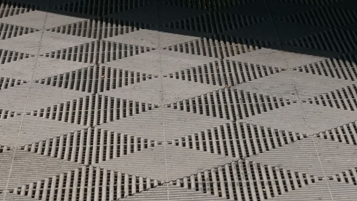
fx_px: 1893
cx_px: 355
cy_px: -227
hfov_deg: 10.7
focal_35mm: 200
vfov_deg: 5.9
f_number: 4.5
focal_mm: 43
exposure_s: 1/30
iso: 1250
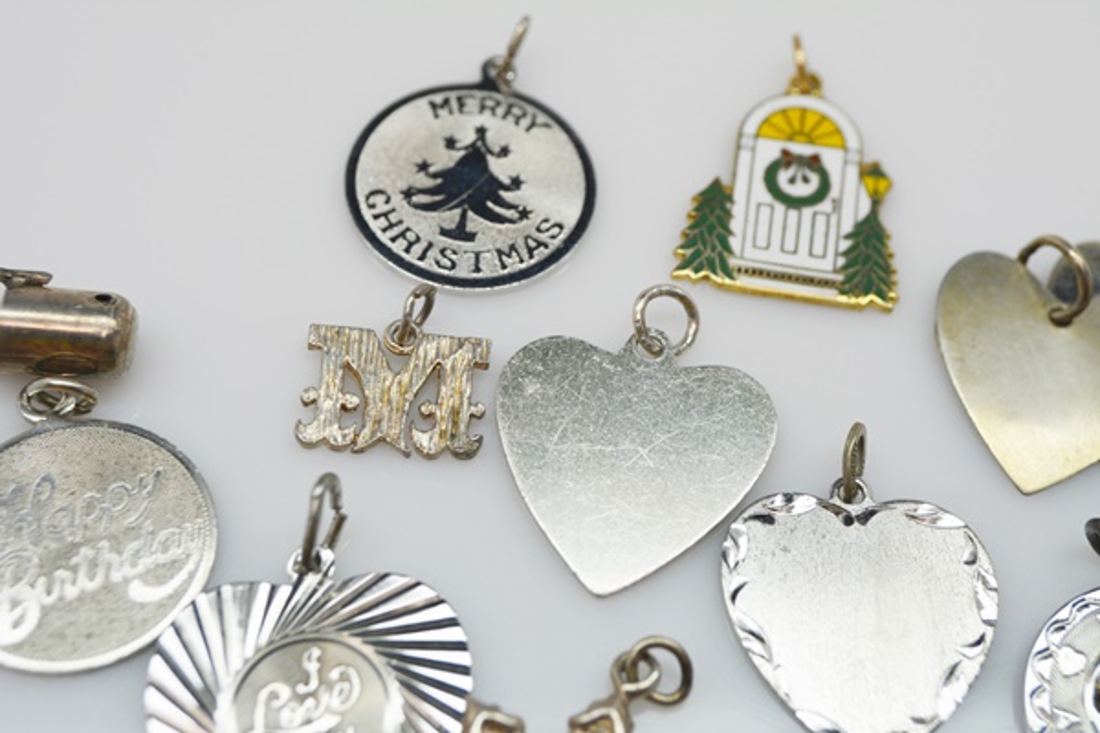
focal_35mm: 42
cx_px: 550
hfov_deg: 46.4
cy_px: 366
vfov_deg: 31.9
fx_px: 1283
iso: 200
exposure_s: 1/200
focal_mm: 28
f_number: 7.1
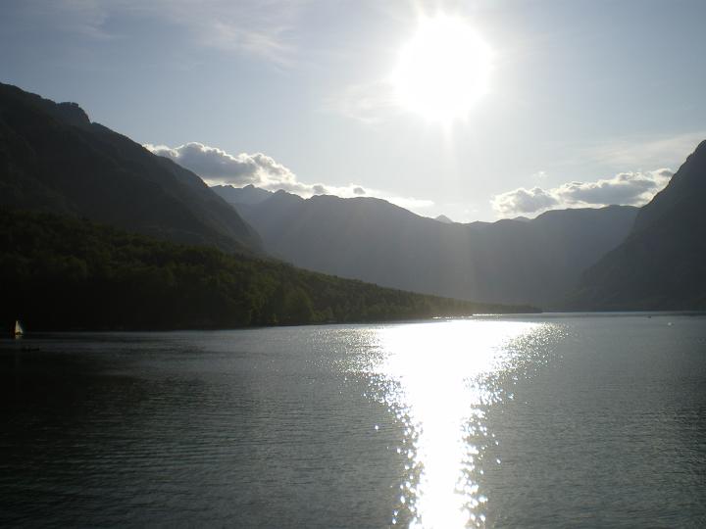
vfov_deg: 37.7
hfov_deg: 49.0
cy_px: 264
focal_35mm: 38
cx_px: 353
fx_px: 775
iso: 64
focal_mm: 6.3
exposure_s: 1/1250
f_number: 4.6
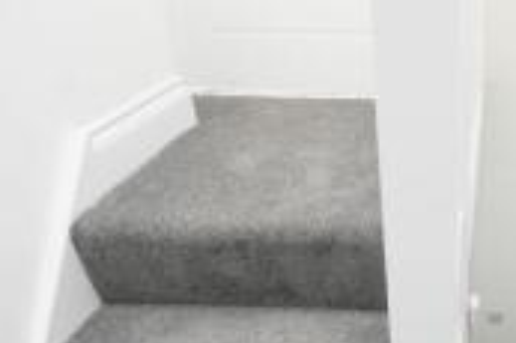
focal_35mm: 44
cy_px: 327
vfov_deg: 28.9
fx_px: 630
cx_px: 468
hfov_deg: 41.0
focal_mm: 16
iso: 400
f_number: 5
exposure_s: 1/13
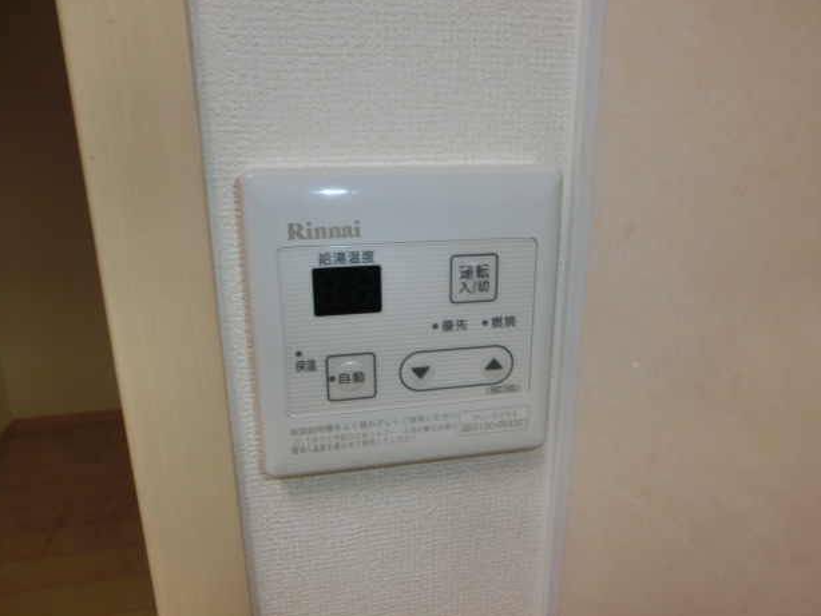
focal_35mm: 25
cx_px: 416
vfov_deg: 54.9
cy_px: 314
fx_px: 593
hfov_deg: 69.4
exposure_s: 1/40
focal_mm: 4.24
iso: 100
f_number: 3
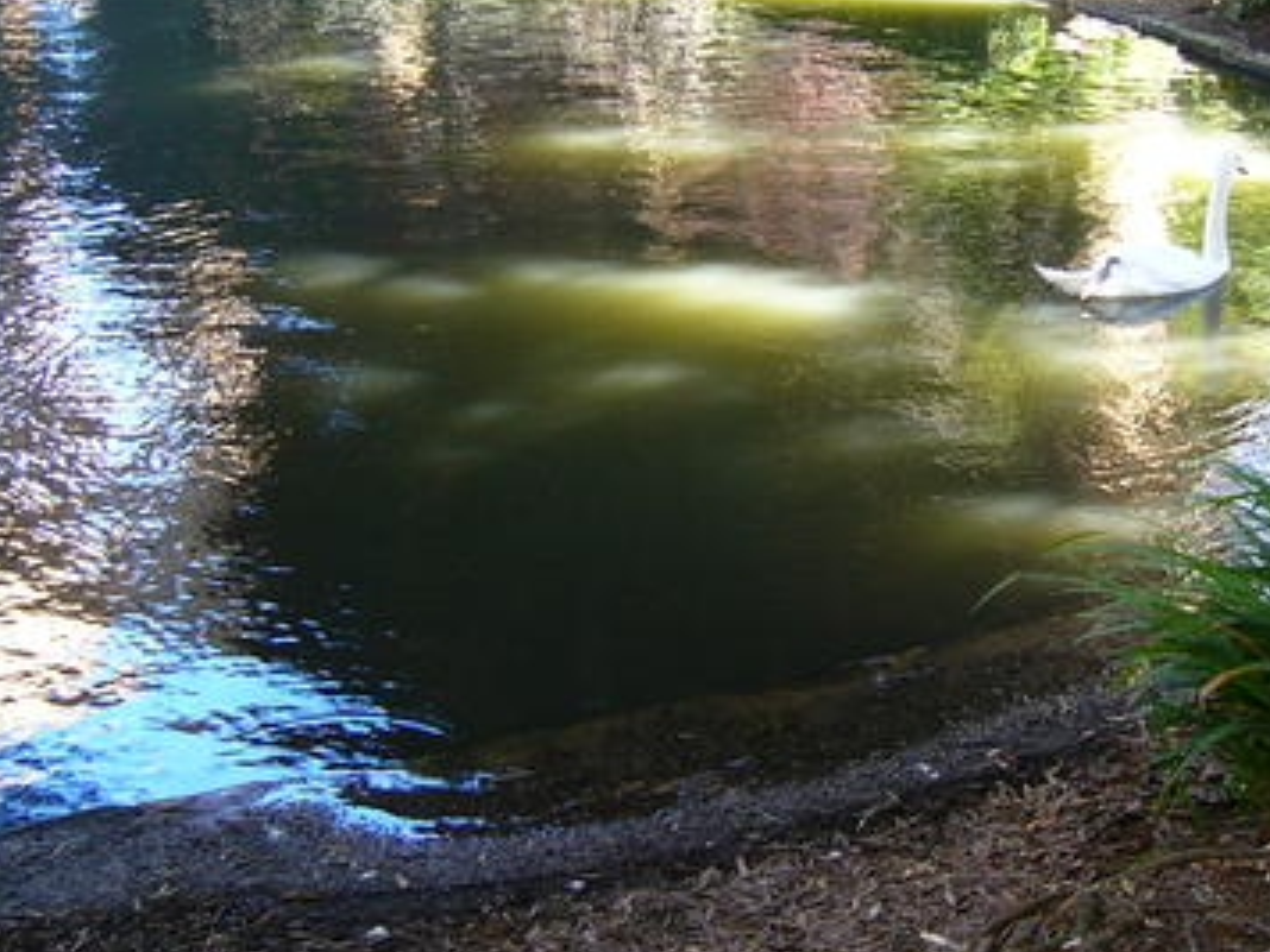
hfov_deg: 30.5
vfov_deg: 23.2
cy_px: 296
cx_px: 849
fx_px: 2311
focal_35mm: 63
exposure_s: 1/30
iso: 100
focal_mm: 5.8
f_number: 2.8
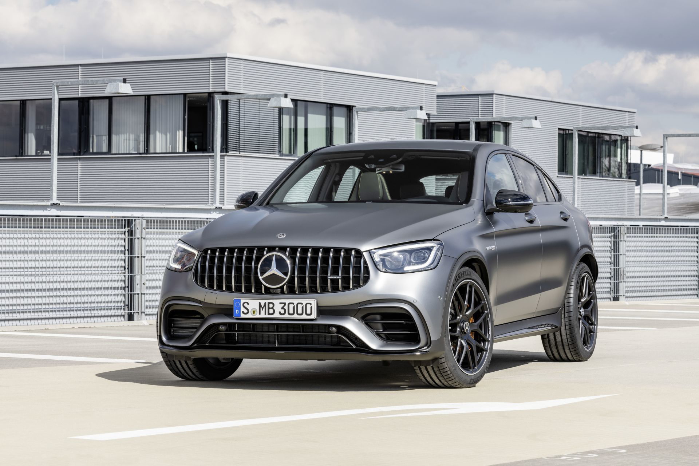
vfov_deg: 13.4
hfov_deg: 20.0
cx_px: 350
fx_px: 1980
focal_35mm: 102
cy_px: 233
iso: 100
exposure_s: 1/200
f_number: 11
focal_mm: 102
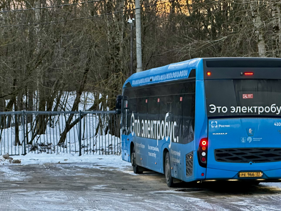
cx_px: 174
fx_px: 974
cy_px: 53
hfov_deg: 16.4
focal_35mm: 120
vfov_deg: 12.3
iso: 200
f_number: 2.8
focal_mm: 9
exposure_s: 1/99
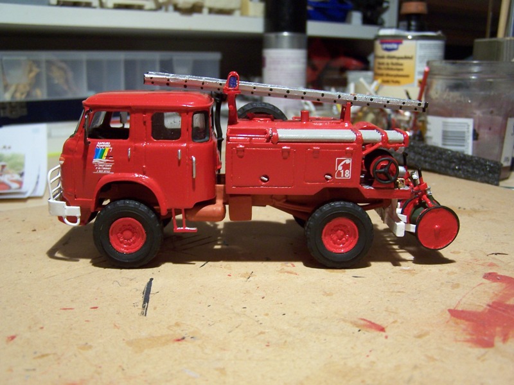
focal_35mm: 38
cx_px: 257
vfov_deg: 37.7
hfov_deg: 49.0
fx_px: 564
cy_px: 192
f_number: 2.8
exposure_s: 1/30
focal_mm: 6.3
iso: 140
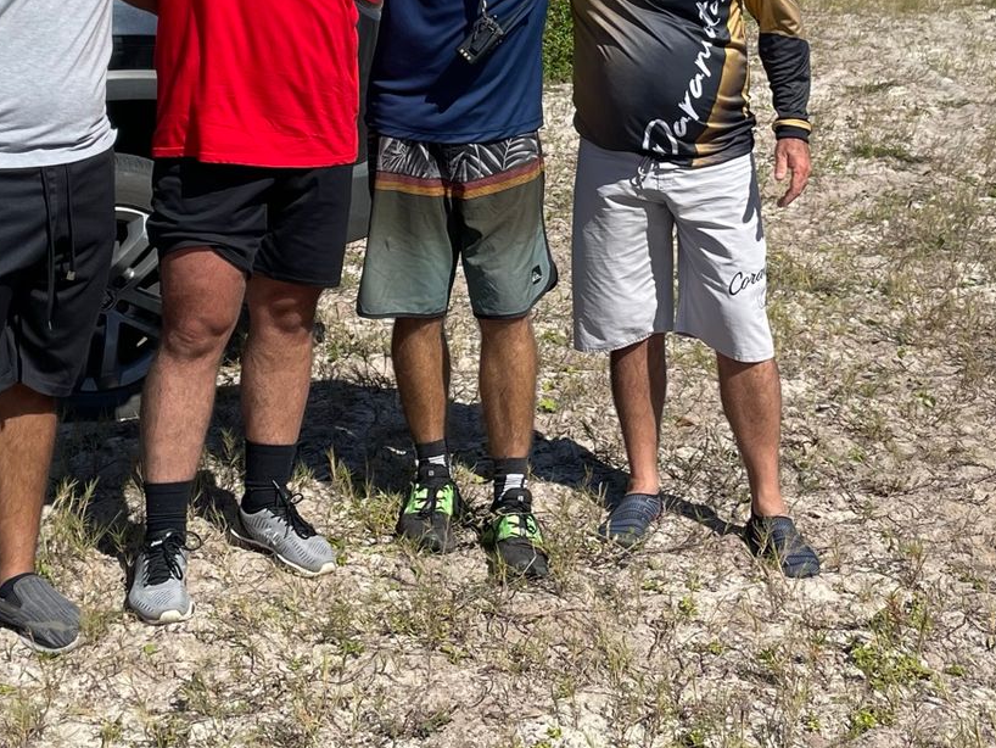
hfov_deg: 31.7
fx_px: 1756
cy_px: -32
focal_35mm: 61
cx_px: 508
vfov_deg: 22.9
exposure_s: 1/3731
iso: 32
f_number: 1.6
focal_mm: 4.2
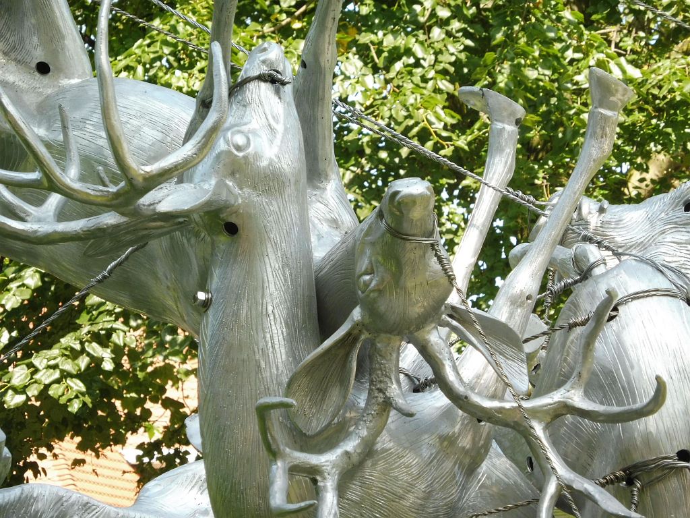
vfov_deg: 6.4
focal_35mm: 231
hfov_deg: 8.6
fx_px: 4605
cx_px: 345
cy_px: 259
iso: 160
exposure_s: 1/100
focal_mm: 41.3
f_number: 6.3
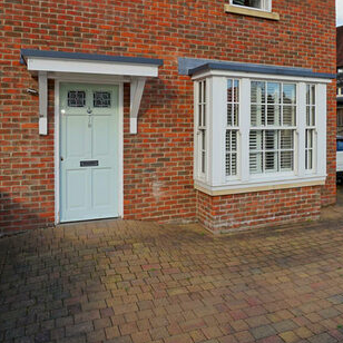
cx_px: 219
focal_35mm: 29
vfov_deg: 54.8
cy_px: 124
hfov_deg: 54.8
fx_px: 325
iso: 100
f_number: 9
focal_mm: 10
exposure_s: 1/100
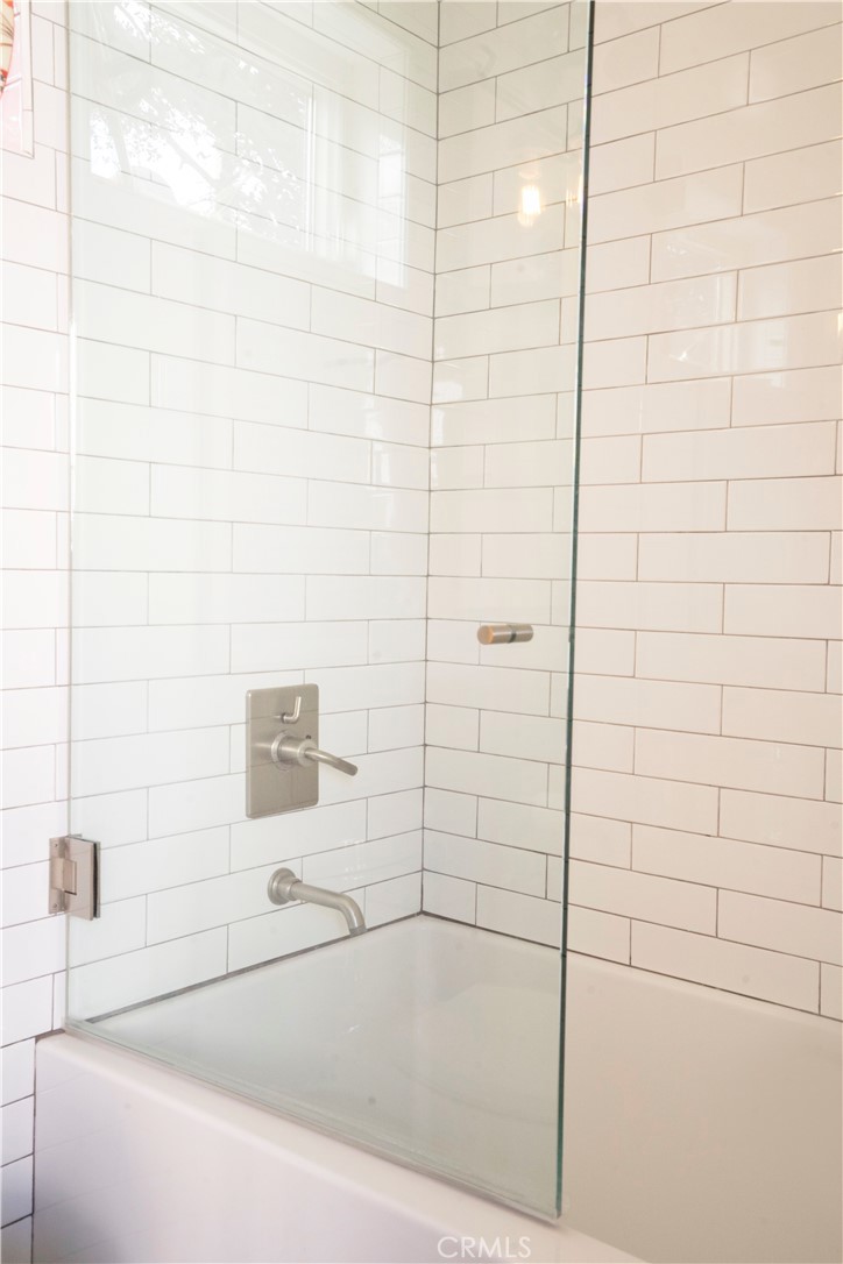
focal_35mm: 35
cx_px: 422
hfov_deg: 37.9
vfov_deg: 54.4
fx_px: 1229
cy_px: 632
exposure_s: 1/20
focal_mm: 35
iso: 2000
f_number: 13
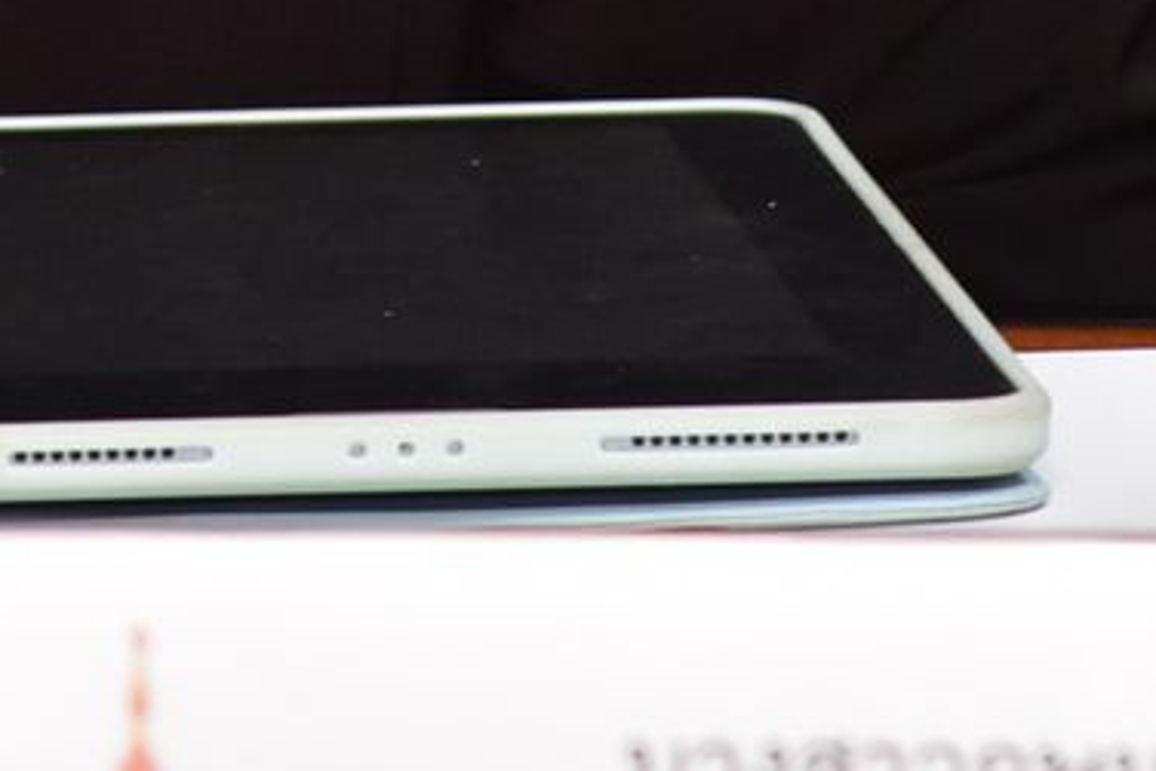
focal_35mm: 797
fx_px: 25601
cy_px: -1736
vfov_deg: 1.7
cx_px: -397
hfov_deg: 2.6
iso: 1600
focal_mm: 120
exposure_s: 1/100
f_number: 5.6
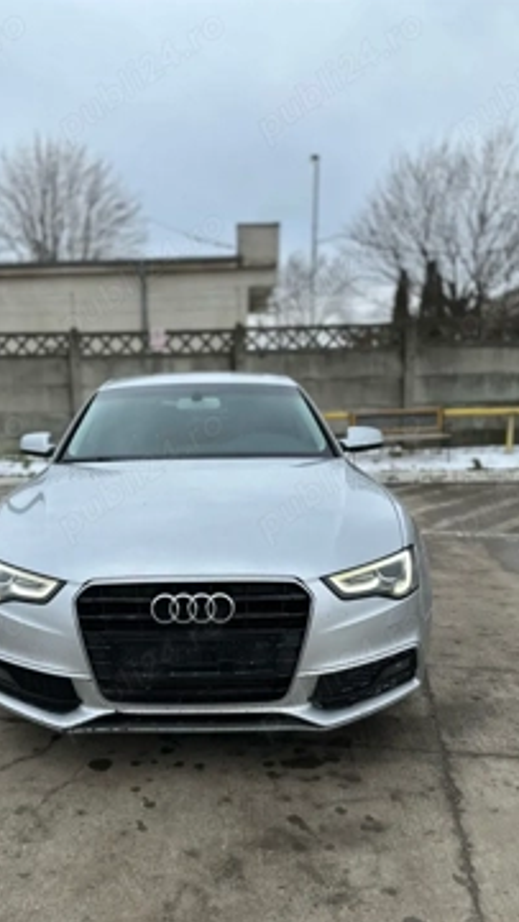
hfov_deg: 39.9
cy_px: 506
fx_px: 710
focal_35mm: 29
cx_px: 192
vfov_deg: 65.9
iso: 80
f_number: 1.78
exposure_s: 1/1050
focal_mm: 6.86
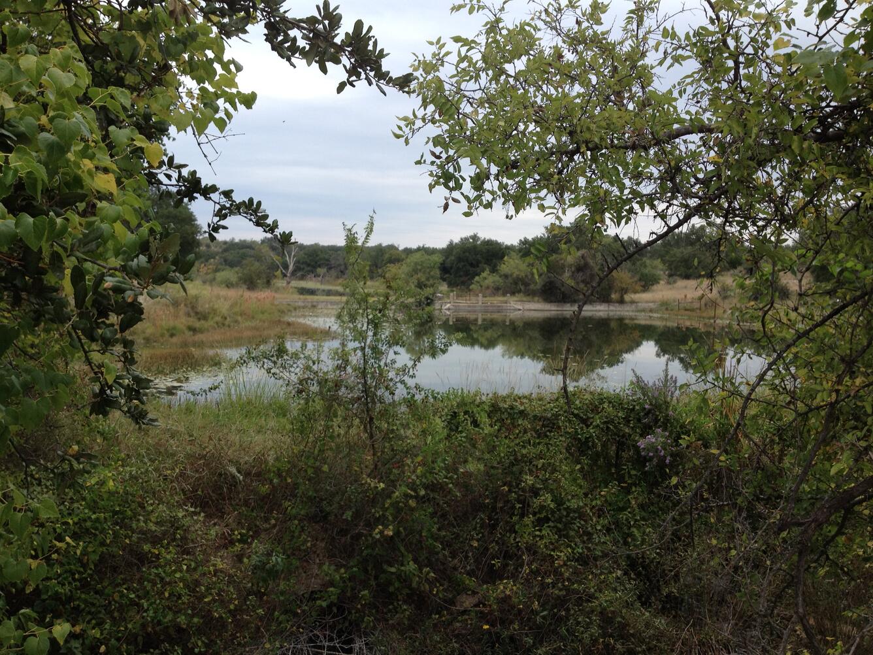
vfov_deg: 40.7
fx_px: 883
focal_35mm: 35
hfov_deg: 52.6
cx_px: 436
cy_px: 328
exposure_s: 1/531
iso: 50
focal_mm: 4.28
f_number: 2.4
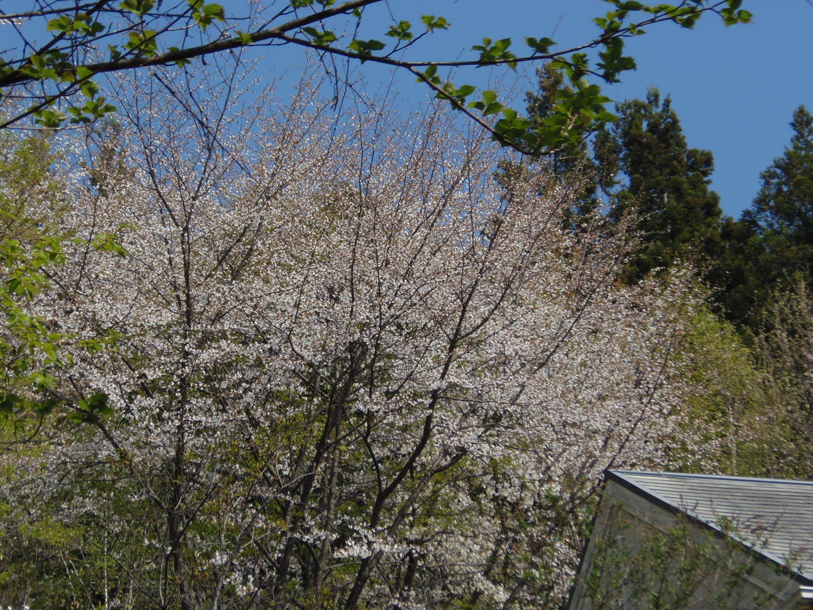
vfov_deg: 11.3
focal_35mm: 131
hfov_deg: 15.1
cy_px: 316
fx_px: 3077
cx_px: 375
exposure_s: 1/640
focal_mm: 21.4
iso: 64
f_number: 4.5
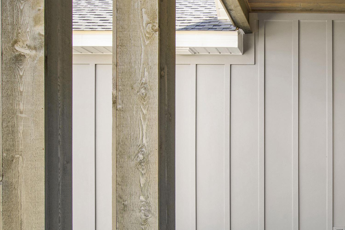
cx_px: 320
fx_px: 374
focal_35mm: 39
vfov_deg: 33.5
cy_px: 173
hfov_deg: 44.4
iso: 200
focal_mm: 19
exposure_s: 1/60
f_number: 11
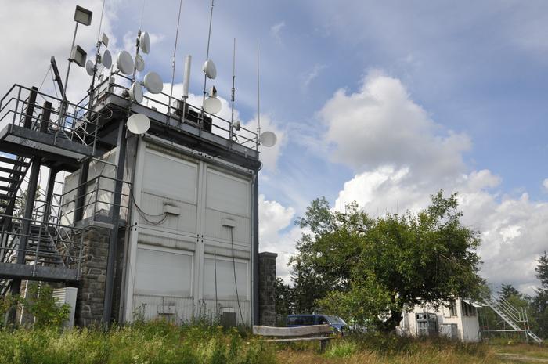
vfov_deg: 47.8
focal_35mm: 27
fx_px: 411
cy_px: 182
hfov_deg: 67.4
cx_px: 274
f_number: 16
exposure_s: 1/1000
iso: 800
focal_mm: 18
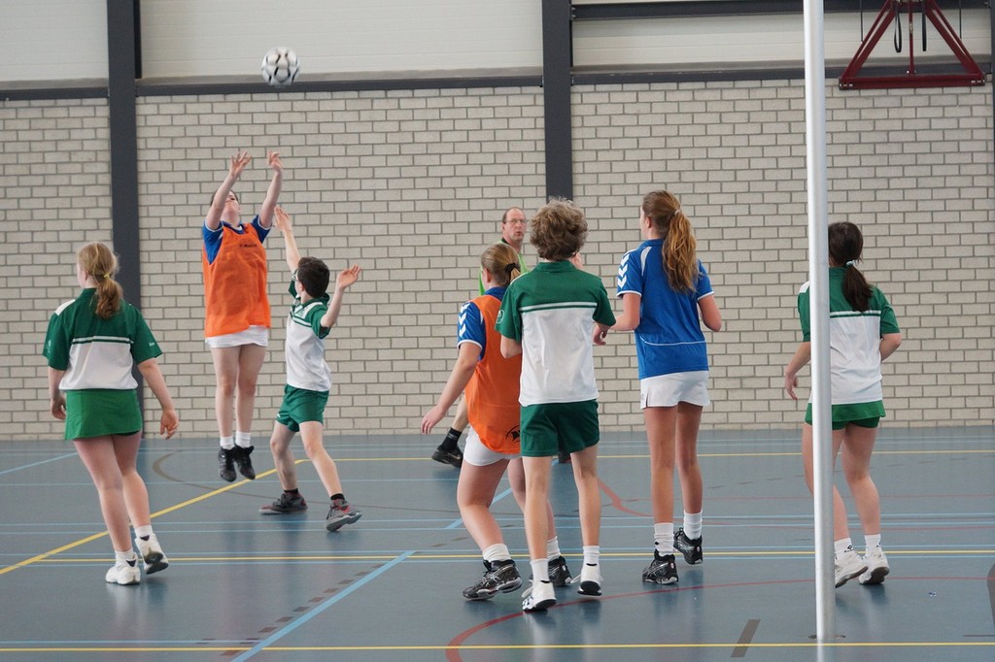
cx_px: 498
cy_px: 331
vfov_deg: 18.2
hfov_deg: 27.0
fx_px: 2072
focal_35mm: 75
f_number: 2.8
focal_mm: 50
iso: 640
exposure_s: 1/200
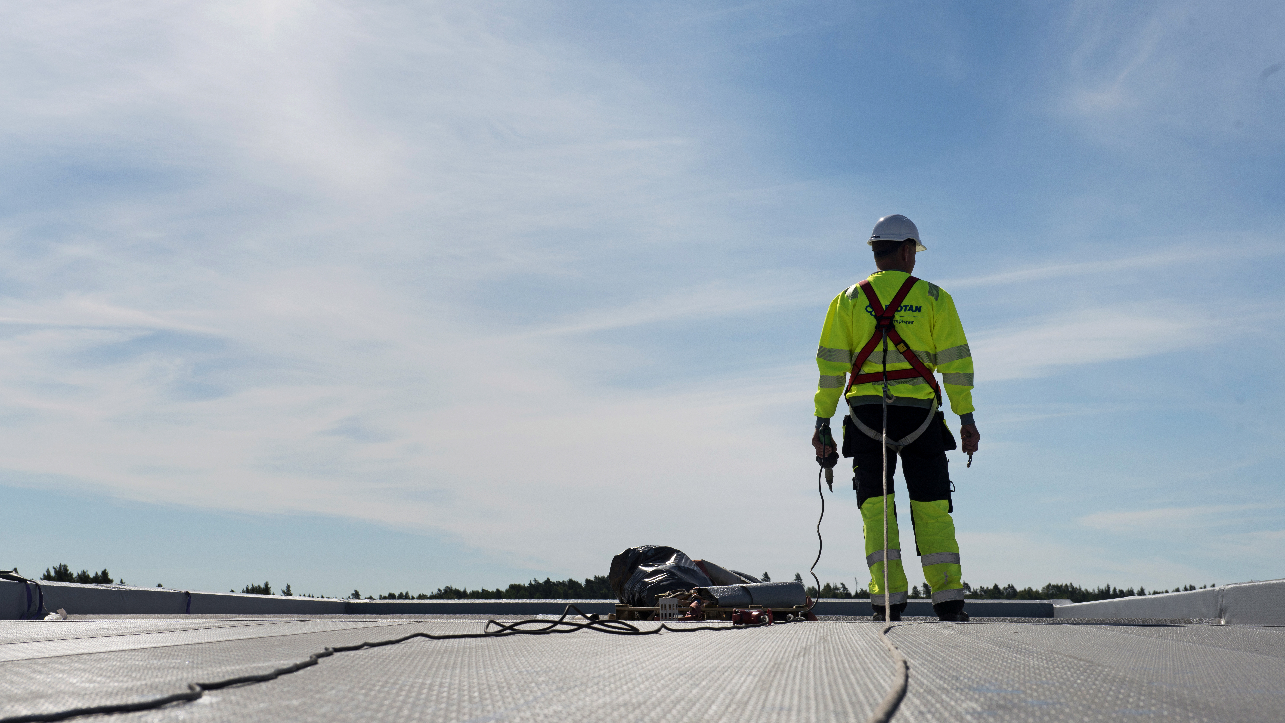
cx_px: 641
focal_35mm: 74
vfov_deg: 16.3
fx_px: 2521
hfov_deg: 28.6
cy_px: 366
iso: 200
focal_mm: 70
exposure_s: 1/1000
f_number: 9
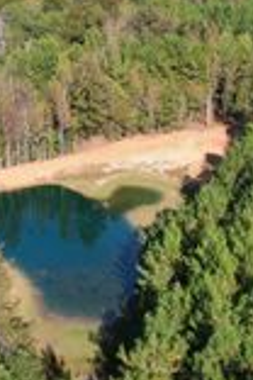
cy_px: 203
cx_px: 62
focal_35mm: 69
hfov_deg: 19.6
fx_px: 727
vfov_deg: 29.2
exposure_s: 1/2500
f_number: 1.7
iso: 150
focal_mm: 6.72
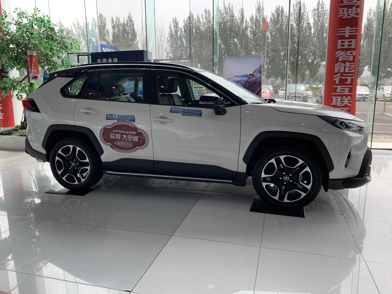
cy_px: 147
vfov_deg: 53.1
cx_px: 196
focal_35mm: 26
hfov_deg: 67.3
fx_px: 294
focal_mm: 4.25
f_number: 1.8
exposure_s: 1/169
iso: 25
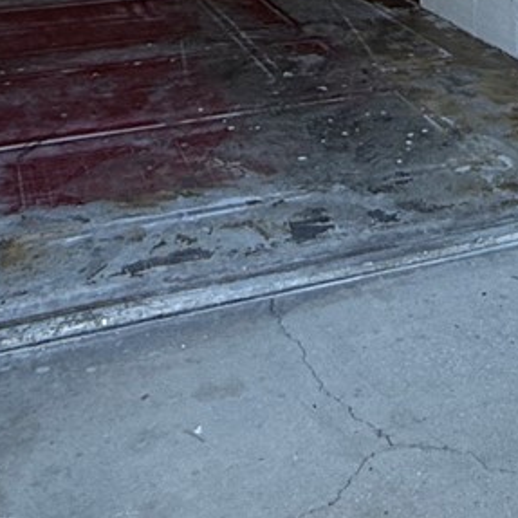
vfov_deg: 19.0
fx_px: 1168
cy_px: -417
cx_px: 442
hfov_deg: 24.4
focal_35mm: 69
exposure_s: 1/430
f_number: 2.2
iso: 50
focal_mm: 2.22
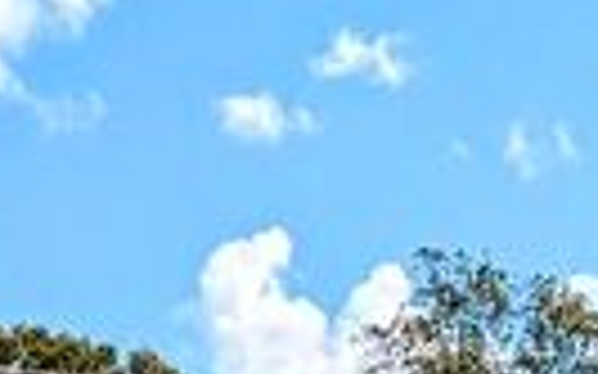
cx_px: 308
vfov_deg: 10.6
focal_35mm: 89
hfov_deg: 23.3
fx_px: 1450
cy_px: 1102
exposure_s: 1/1799
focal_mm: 2.35
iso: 51
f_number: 2.2
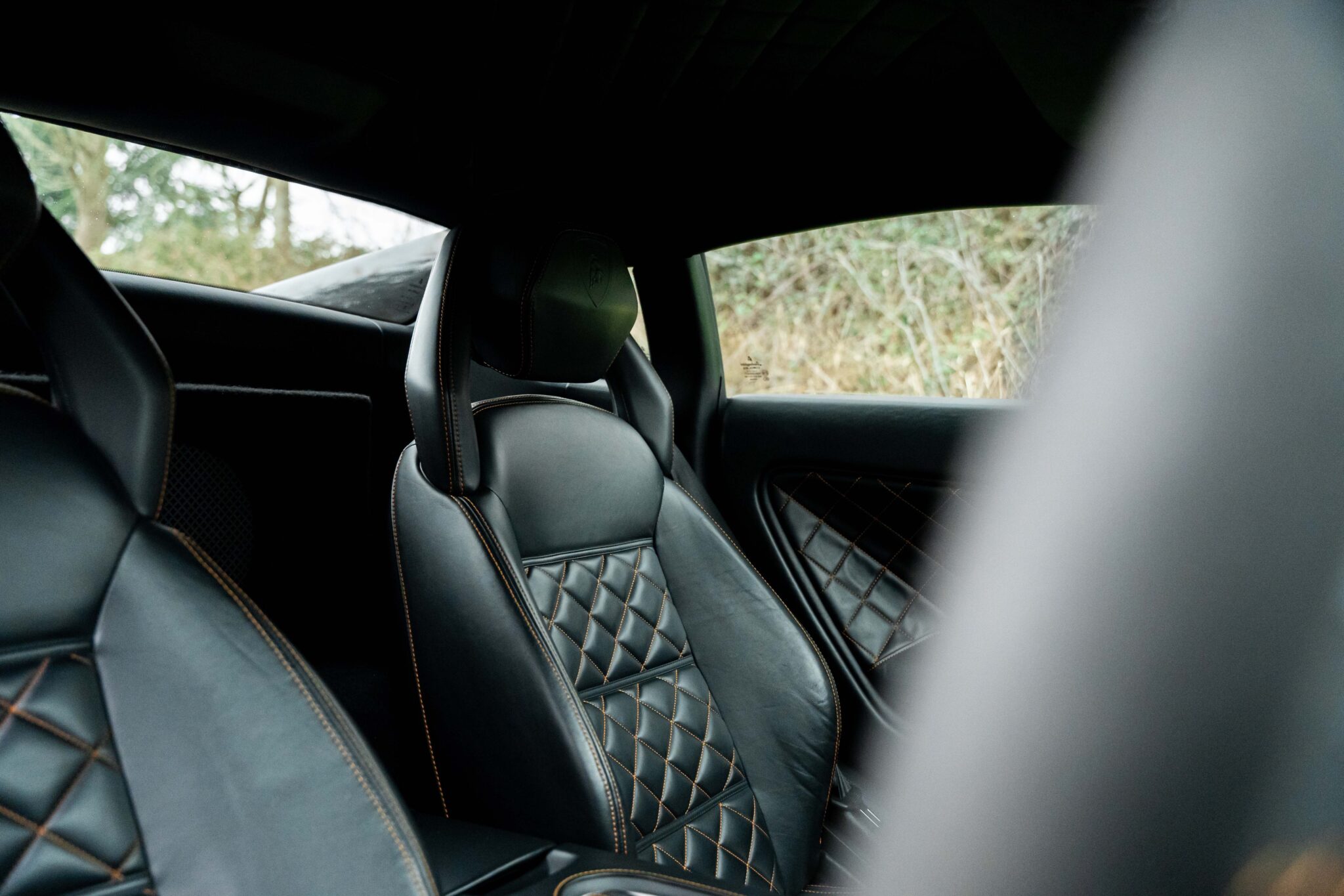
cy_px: 448
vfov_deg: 42.3
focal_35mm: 31
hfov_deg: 60.3
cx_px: 672
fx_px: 1157
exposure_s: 1/160
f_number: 3.5
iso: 6400
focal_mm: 31
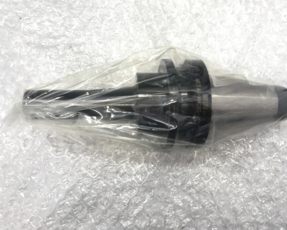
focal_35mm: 30
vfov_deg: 48.5
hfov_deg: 58.7
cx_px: 157
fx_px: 255
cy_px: 114
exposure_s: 1/20
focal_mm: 3.99
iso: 40
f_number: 1.8
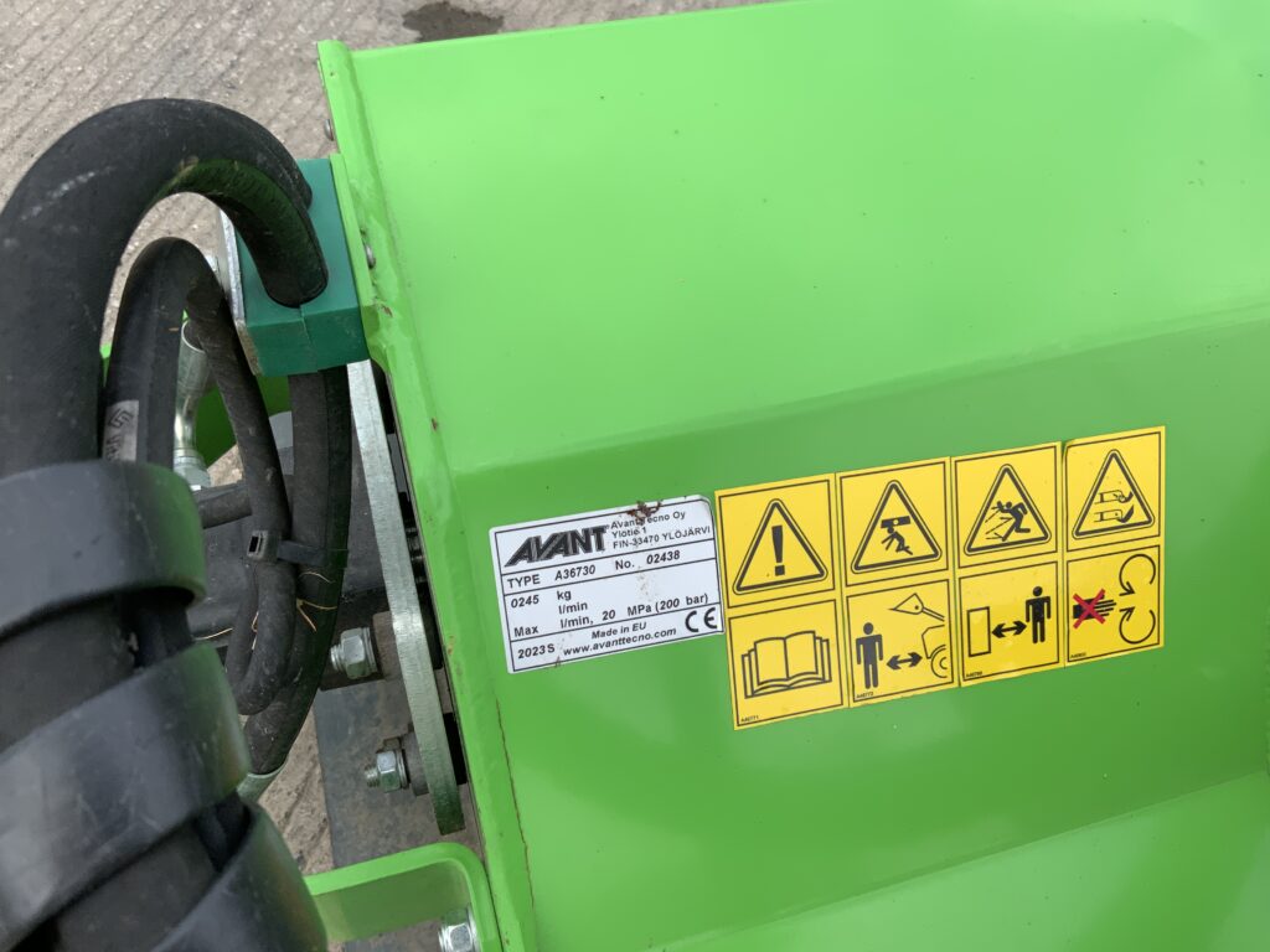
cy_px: 476
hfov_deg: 61.7
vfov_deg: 48.2
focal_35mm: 29
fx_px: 1064
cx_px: 635
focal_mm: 3
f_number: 1.8
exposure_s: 1/635
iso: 16
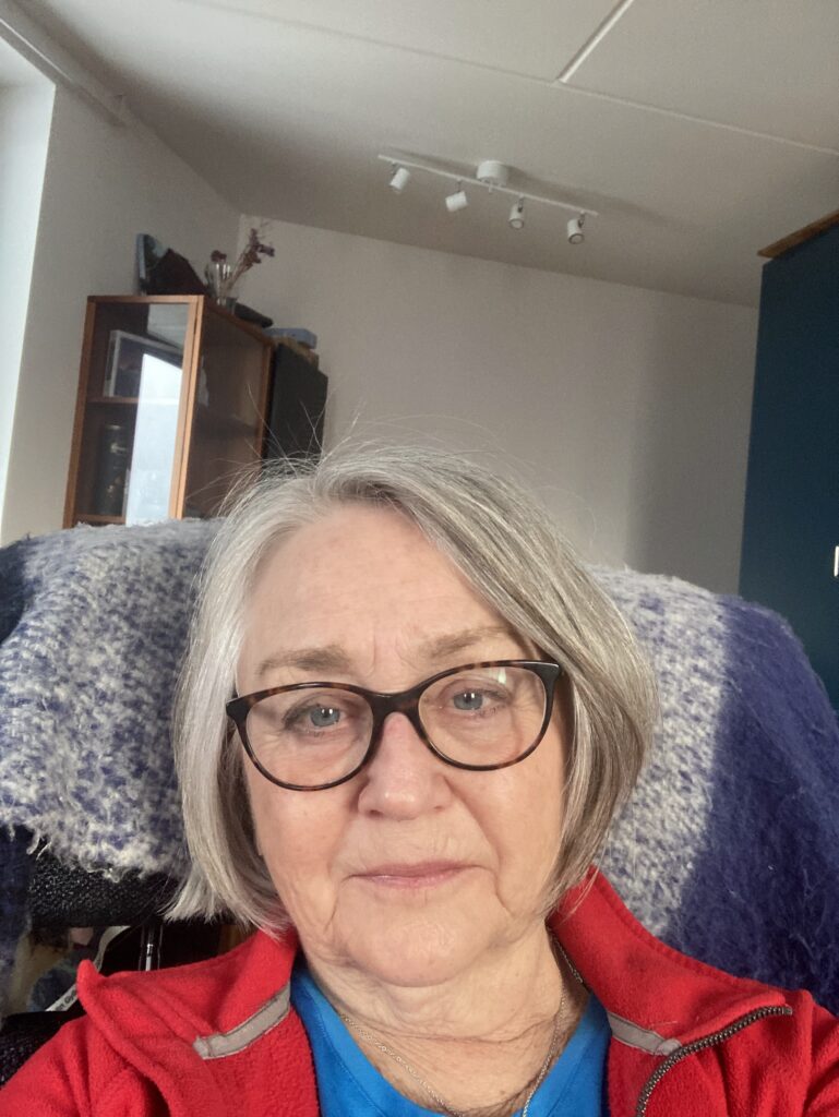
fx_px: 1033
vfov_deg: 56.8
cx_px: 420
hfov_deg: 44.2
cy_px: 558
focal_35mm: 32
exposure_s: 1/60
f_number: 2.2
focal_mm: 2.87
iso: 250
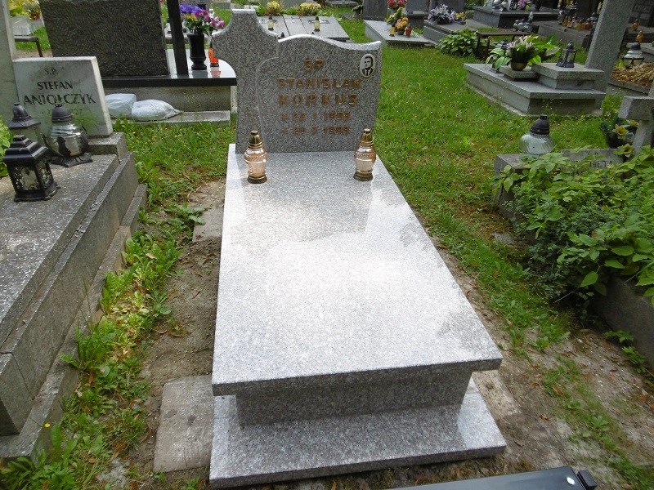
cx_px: 327
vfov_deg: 56.8
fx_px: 453
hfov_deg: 71.6
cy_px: 245
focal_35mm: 24
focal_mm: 4.3
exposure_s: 1/500
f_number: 3.1
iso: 100
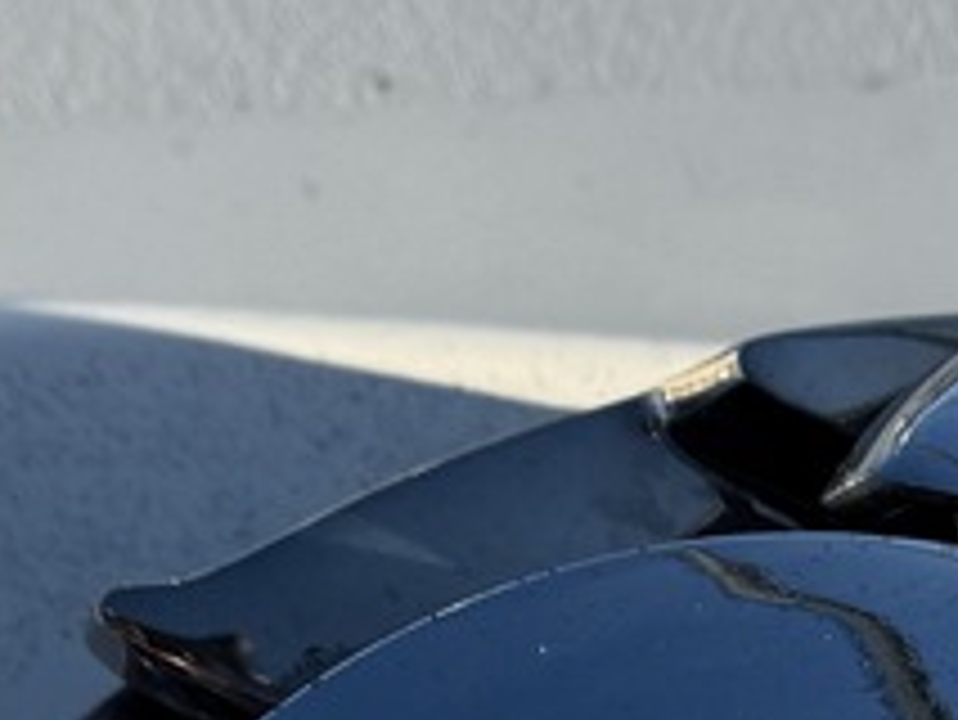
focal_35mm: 135
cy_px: 1188
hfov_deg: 14.3
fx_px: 3738
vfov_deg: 10.5
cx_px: 1061
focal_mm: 6.76
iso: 80
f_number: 1.78
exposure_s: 1/4405
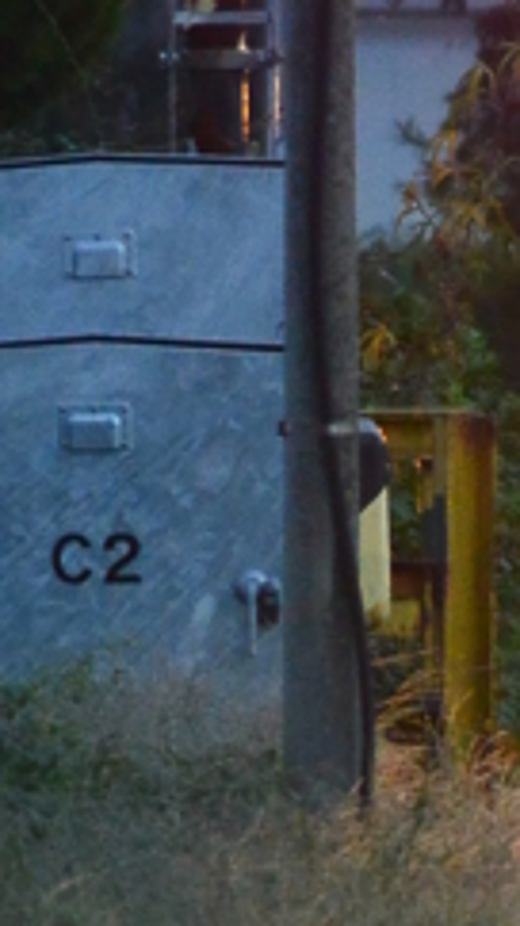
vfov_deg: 0.6
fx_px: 88111
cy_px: 957
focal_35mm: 3592
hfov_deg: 0.3
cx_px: 1181
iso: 800
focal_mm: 300
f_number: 4
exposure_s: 1/50
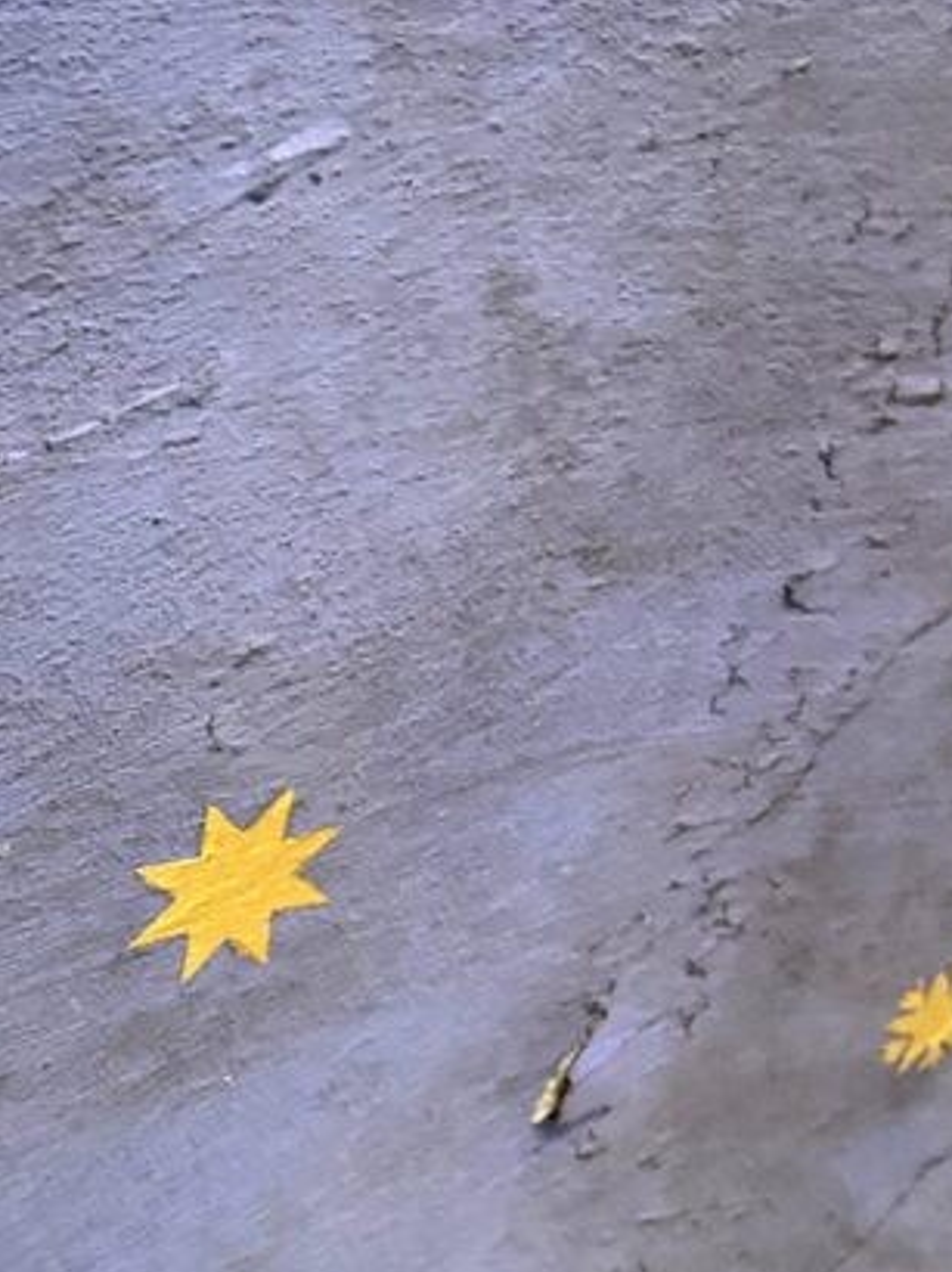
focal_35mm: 60
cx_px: 344
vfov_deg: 32.2
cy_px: 726
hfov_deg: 24.3
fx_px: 2202
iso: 800
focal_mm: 6.8
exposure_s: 1/40
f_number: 1.8
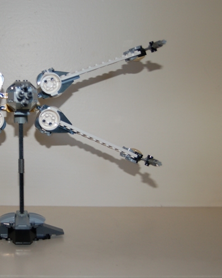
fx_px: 559
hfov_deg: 22.1
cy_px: 139
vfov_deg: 27.9
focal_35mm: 68
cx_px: 32
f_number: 3.8
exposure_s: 1/60
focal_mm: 32
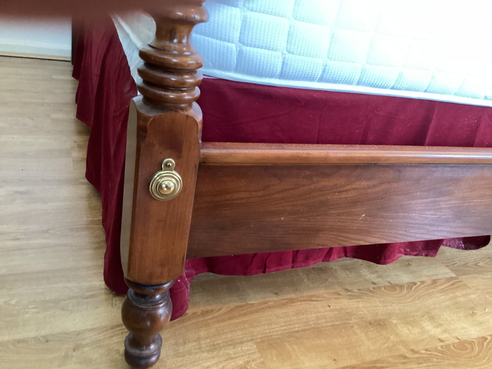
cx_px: 246
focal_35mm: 31
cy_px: 184
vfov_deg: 45.4
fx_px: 441
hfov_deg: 58.3
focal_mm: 3.3
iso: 400
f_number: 2.4
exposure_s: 1/30
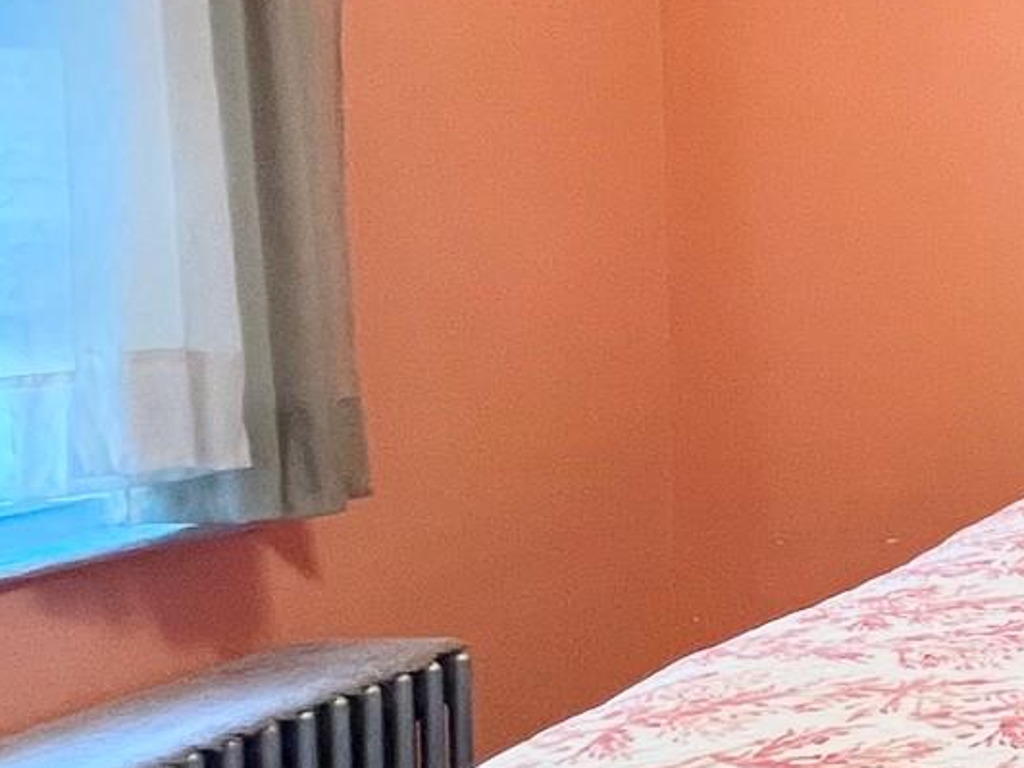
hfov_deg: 23.6
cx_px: 1754
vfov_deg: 28.9
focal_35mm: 50
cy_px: 254
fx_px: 1479
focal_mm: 1.57
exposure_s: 1/60
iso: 250
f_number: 1.8
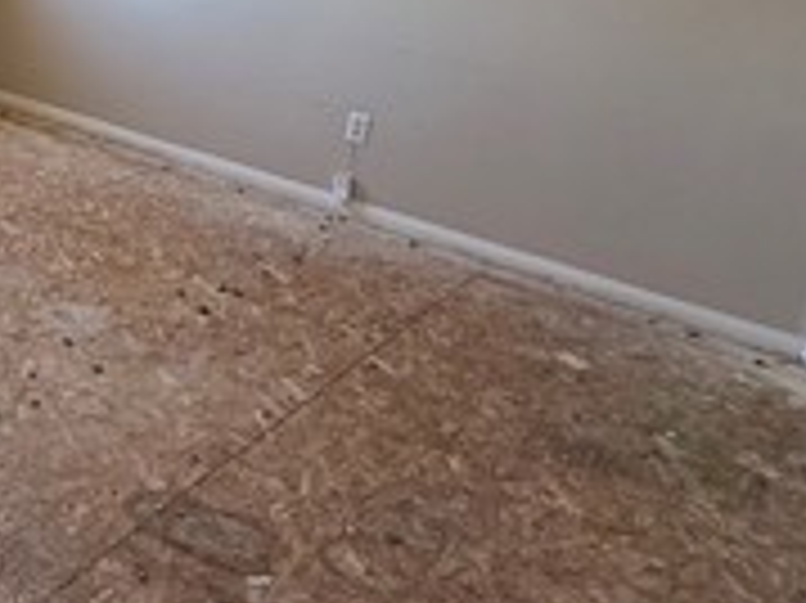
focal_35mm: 50
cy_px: 22
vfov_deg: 27.6
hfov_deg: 30.1
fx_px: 1163
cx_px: -252
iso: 125
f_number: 2.2
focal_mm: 2.22
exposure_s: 1/99
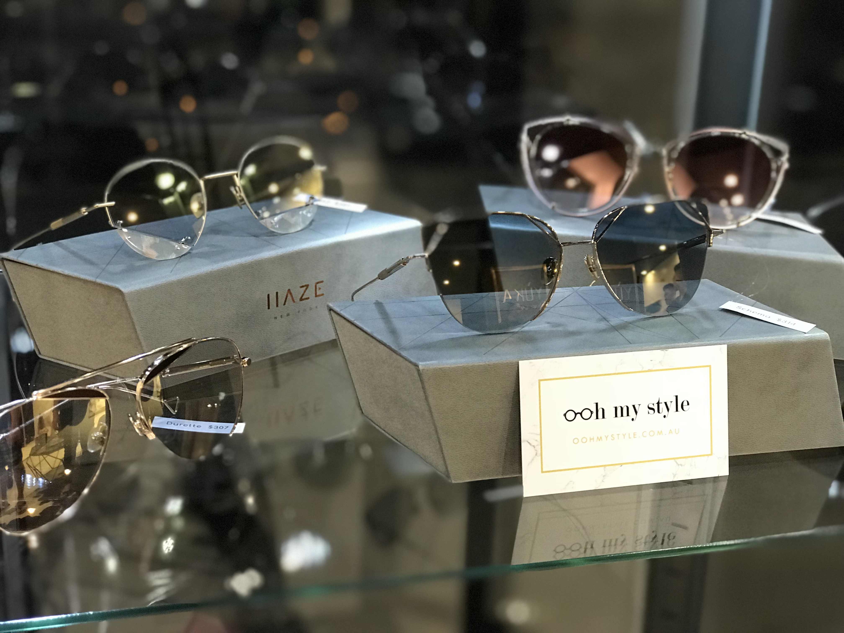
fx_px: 1390
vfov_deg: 25.7
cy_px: 316
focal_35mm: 57
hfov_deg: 33.8
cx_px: 422
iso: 640
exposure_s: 1/50
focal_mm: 6.6
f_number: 2.8
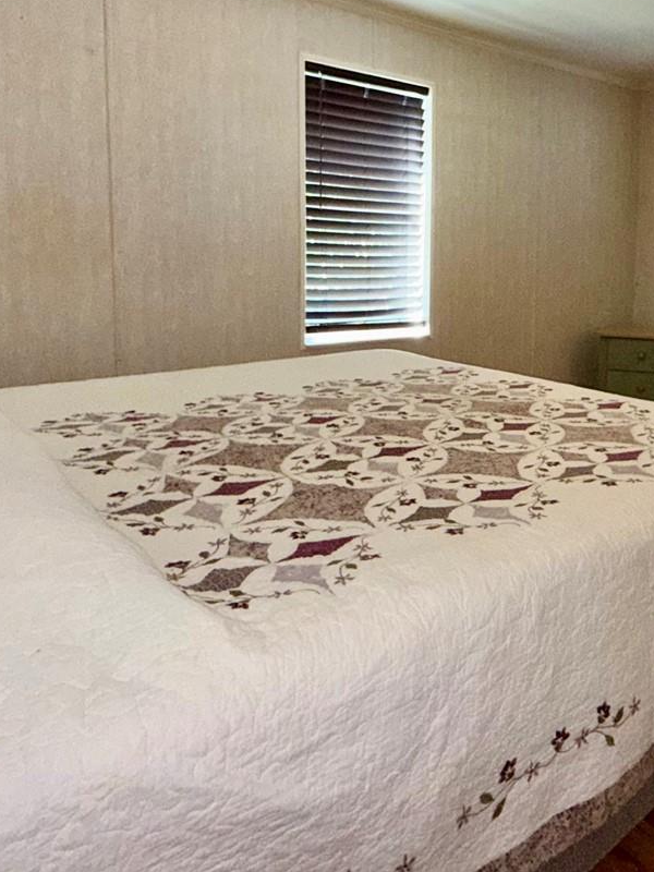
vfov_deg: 62.2
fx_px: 705
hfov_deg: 47.8
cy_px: 306
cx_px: 493
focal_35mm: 28
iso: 160
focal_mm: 2.22
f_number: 2.2
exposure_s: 1/120
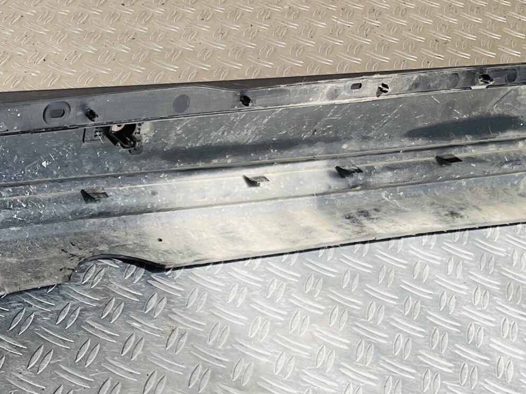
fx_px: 1139
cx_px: 63
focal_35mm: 75
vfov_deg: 19.6
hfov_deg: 25.3
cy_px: 240
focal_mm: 3
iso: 16
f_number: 1.8
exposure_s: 1/454
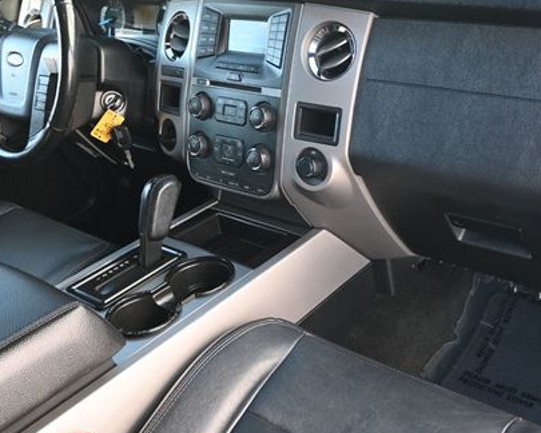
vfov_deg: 34.6
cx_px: 357
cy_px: 214
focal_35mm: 43
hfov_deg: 42.1
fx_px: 694
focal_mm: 19.5
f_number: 3.8
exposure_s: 1/125
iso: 500
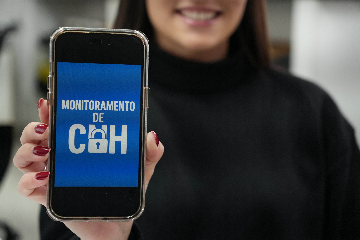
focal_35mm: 75
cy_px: 120
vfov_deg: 18.2
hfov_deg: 27.0
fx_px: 750
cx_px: 180
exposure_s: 1/200
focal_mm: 50
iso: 1600
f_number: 2.8
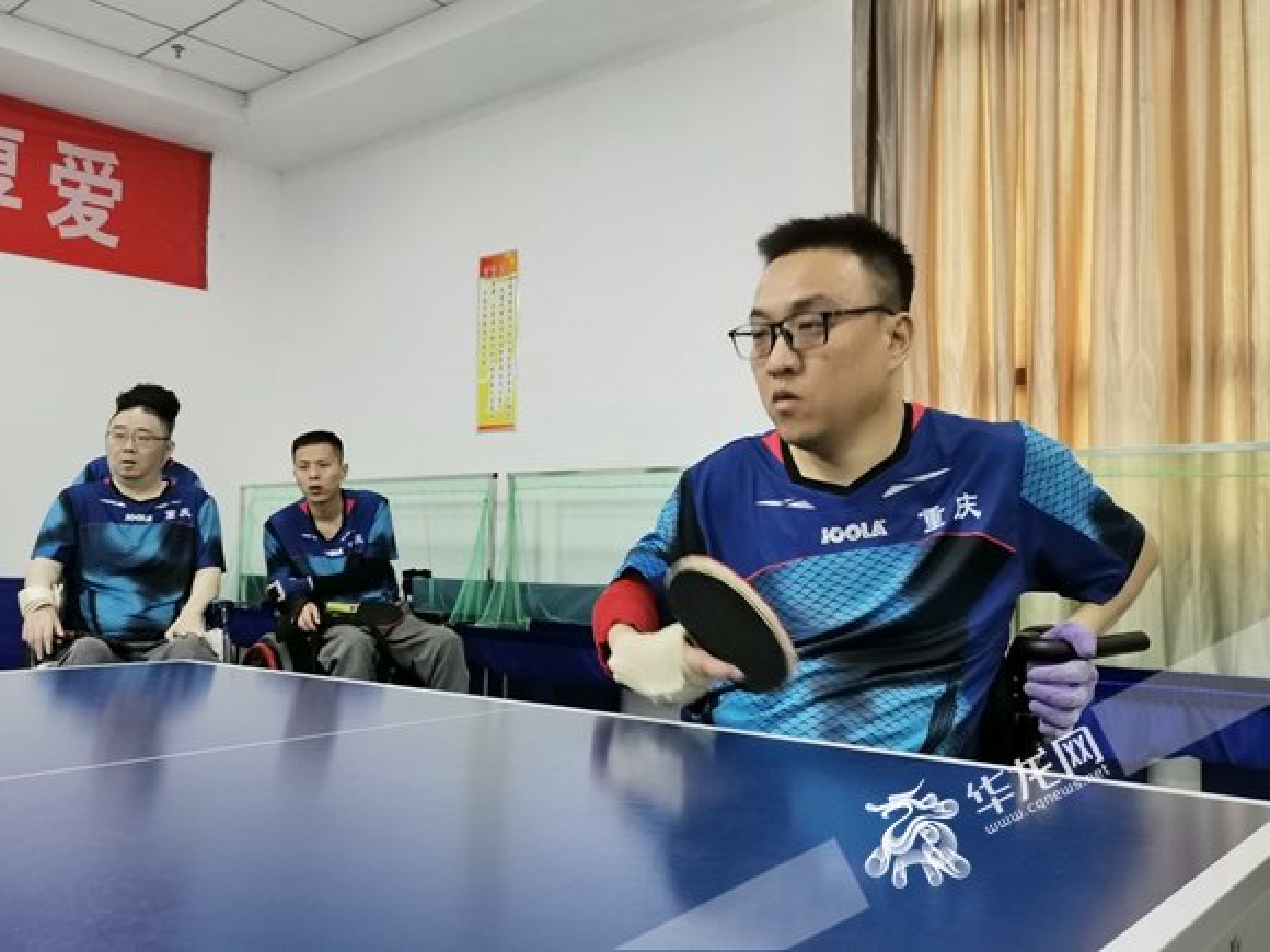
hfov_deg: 58.4
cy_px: 476
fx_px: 1137
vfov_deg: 45.4
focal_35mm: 31
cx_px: 635
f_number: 1.8
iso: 320
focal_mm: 5.58
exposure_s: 1/50
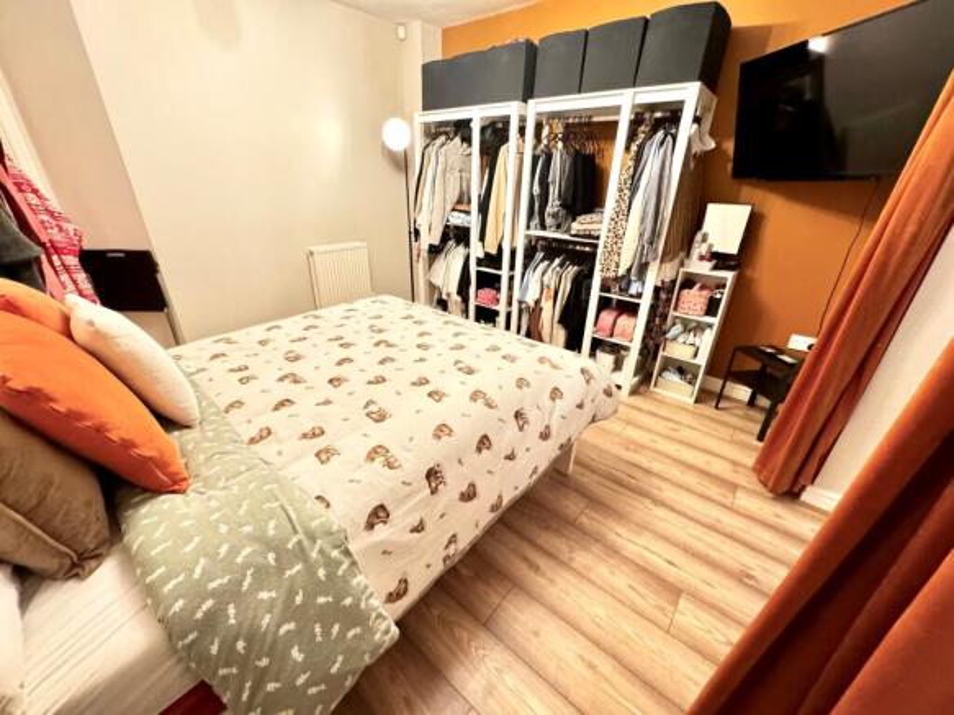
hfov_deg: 102.1
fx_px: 386
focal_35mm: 14
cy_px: 358
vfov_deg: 85.7
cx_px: 477
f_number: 2.2
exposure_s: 1/33
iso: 1000
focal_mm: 2.22
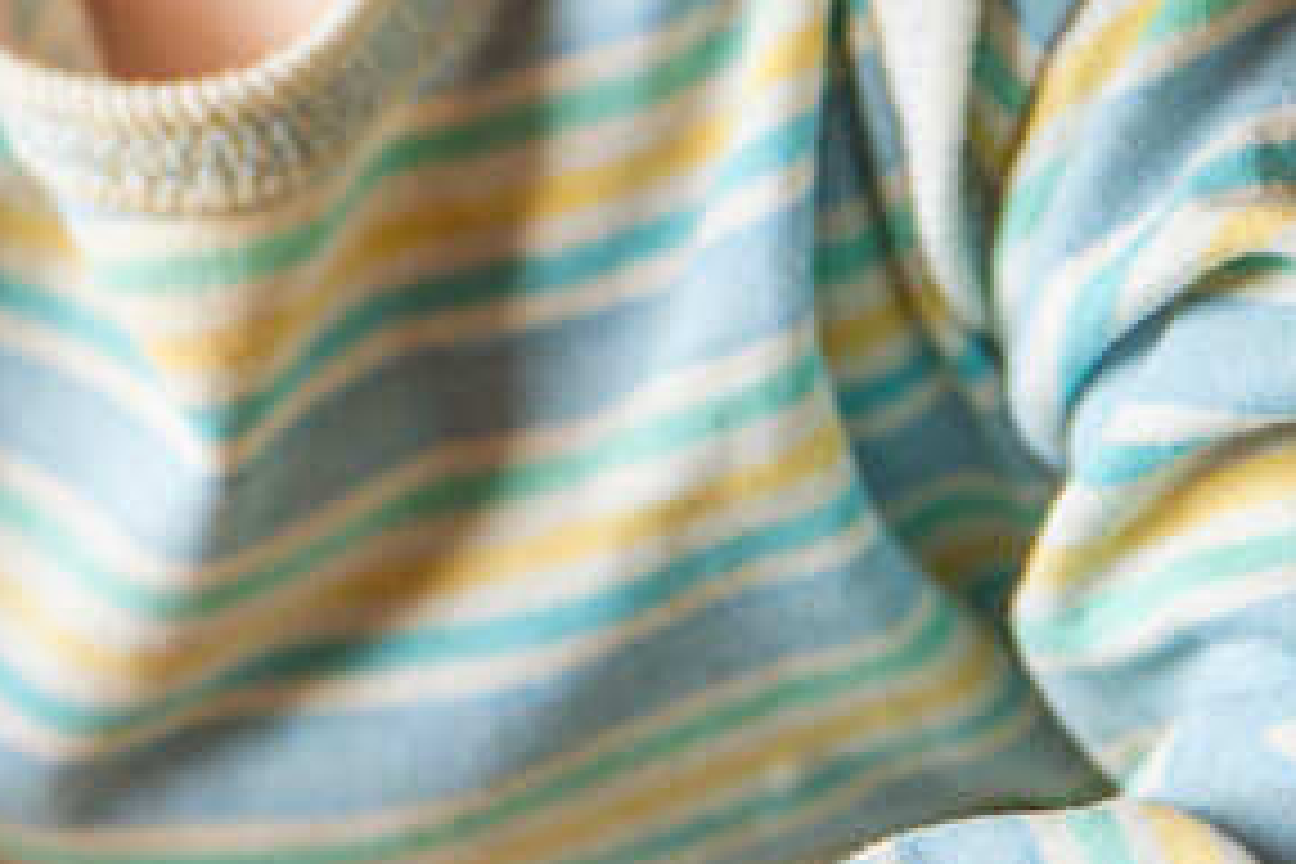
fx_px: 7199
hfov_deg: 10.1
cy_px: -866
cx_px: -194
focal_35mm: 200
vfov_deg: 6.7
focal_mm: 48
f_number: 2.8
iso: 640
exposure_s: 1/250
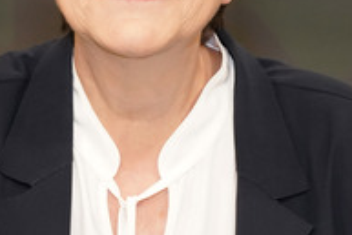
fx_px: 890
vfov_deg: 14.9
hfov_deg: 22.3
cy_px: 15
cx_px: 141
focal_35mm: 91
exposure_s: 1/125
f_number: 5.6
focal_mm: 39
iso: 2000
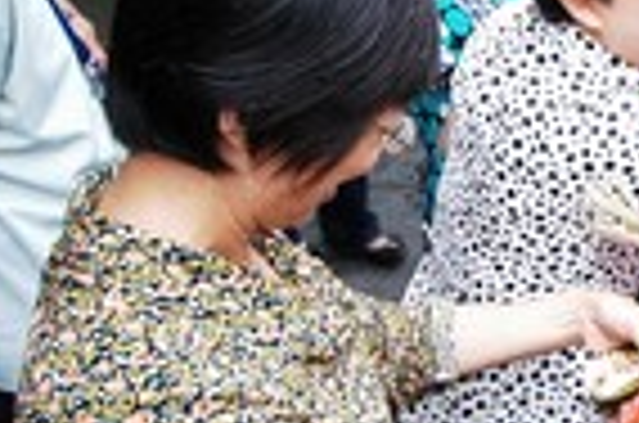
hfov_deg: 24.6
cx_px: 886
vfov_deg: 19.5
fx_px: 1218
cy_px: 90
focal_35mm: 69
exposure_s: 1/100
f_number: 5
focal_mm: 13
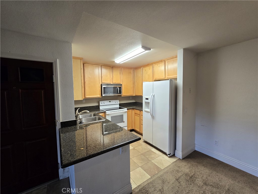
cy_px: 97
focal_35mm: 13
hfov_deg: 106.2
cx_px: 129
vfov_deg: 89.9
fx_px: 97
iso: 125
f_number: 2.2
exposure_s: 1/60
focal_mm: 2.2
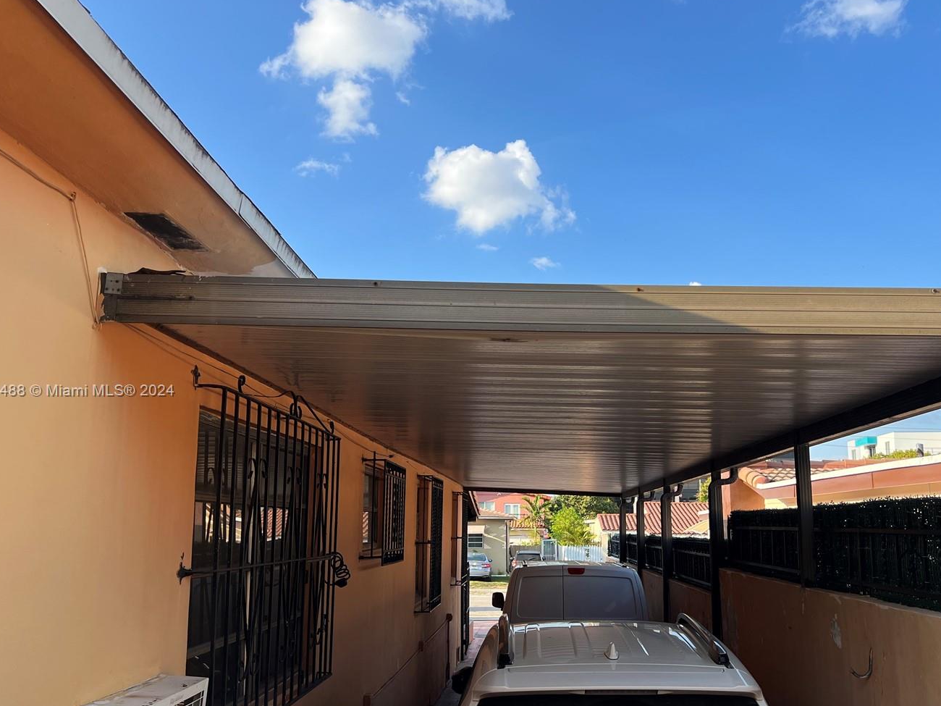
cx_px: 522
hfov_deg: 56.7
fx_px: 870
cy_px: 392
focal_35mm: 32
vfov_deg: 44.1
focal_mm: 5.7
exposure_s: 1/1698
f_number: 1.5
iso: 50
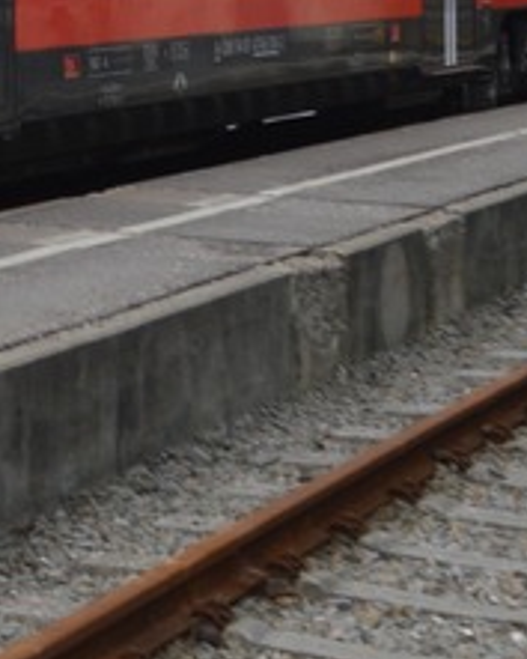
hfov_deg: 10.0
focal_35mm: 143
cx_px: -524
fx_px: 2786
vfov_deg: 13.0
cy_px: -195
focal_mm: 18
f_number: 5.6
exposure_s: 1/125
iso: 140
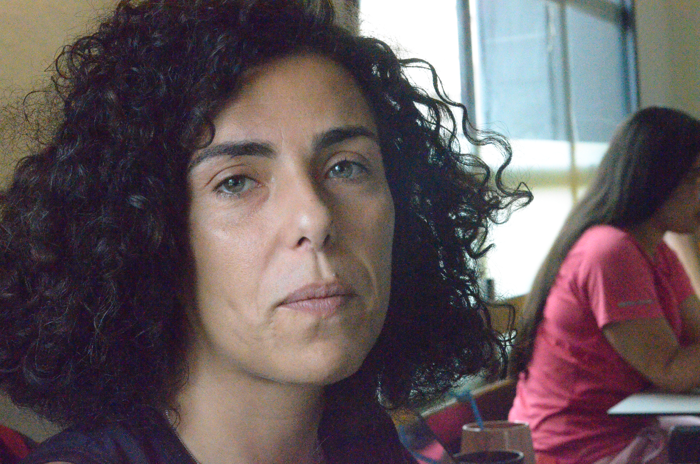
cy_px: 232
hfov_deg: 27.0
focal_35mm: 75
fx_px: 1455
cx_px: 350
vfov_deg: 18.1
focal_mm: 50
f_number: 11
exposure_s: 1/500
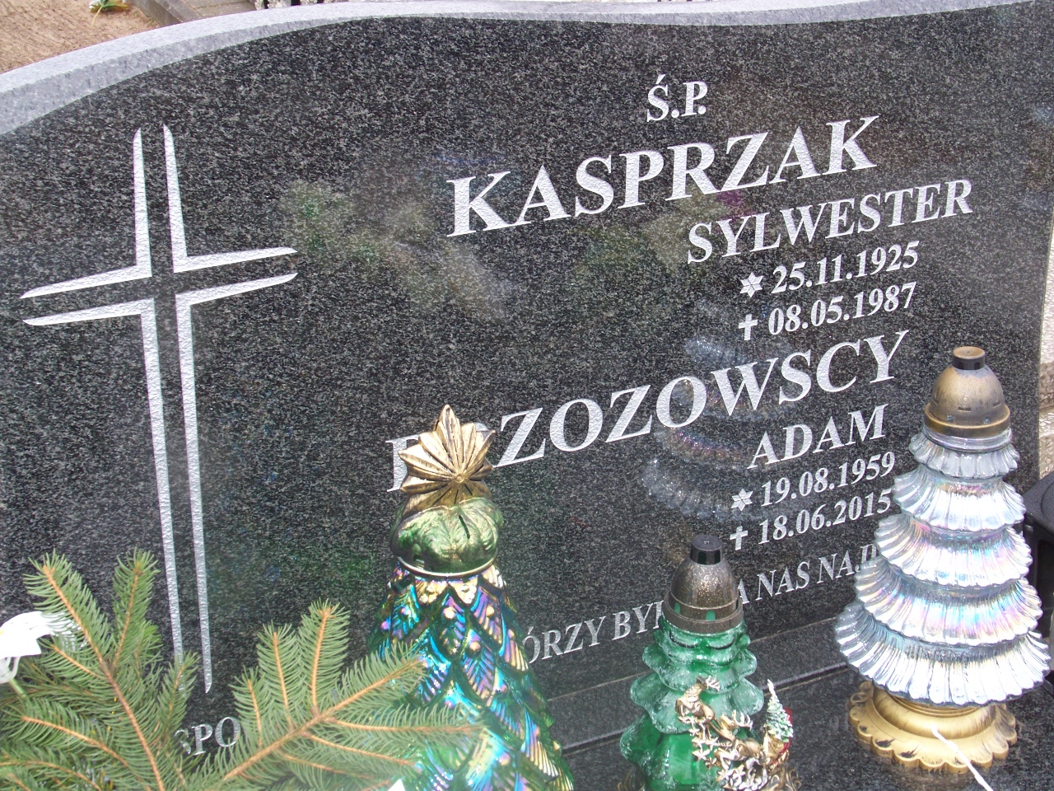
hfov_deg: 33.8
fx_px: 1736
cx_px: 527
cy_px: 396
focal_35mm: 57
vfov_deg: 25.7
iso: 64
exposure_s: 1/25
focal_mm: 11.7
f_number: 5.6
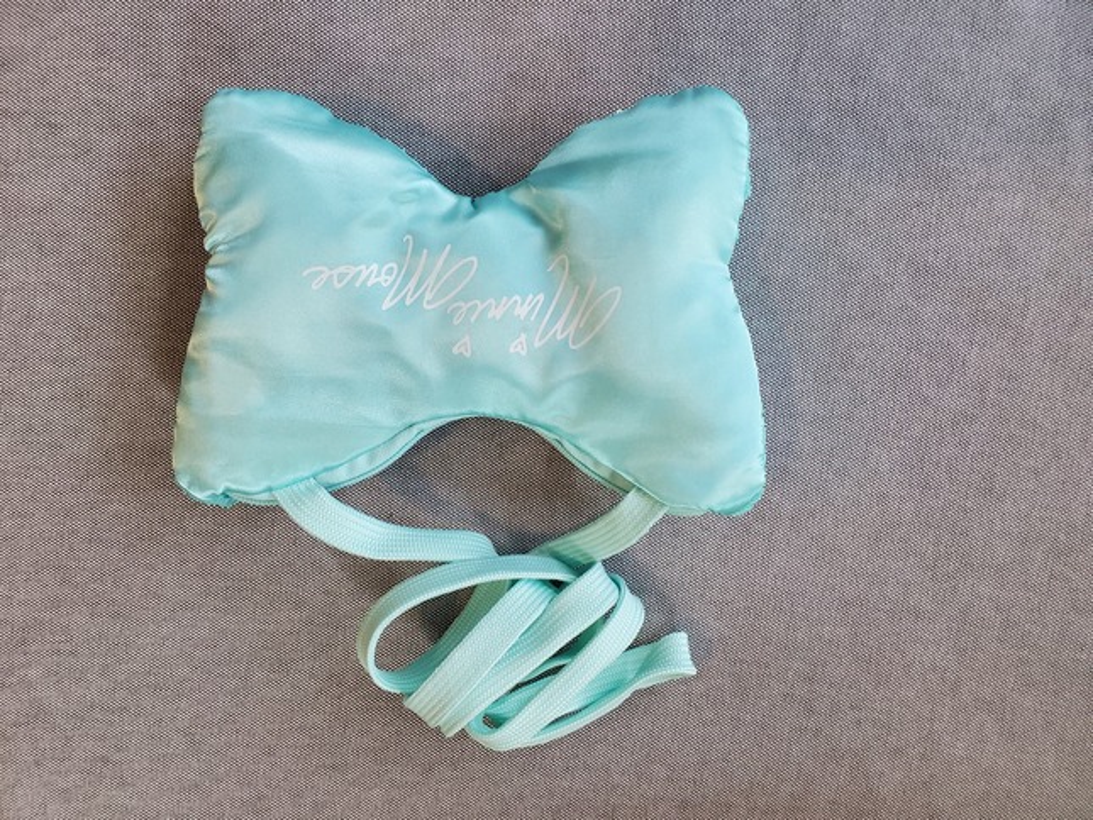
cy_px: 410
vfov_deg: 53.1
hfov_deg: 67.3
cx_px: 546
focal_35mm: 26
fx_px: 821
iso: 250
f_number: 2.4
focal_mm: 4.3
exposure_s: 1/120
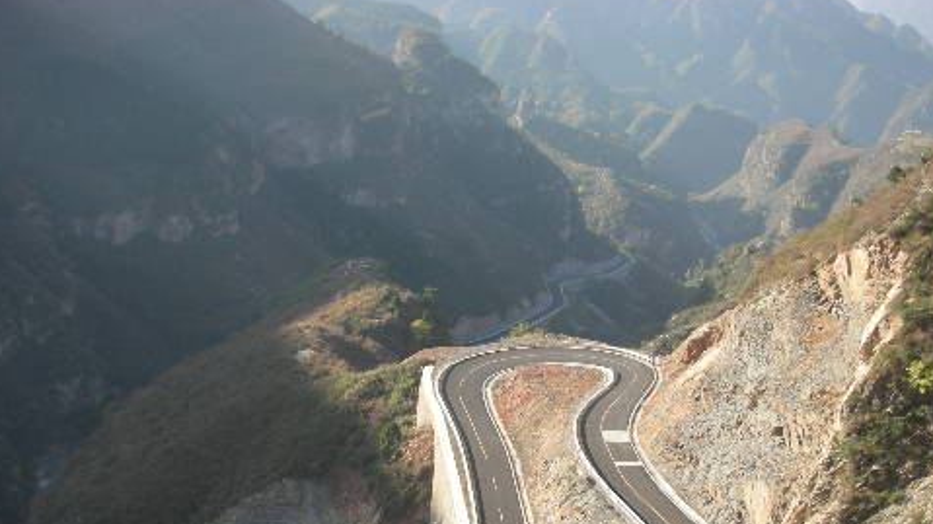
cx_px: 423
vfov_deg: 23.0
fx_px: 1261
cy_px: 444
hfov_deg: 40.6
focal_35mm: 51
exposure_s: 1/220
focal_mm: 5.8
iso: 50
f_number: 3
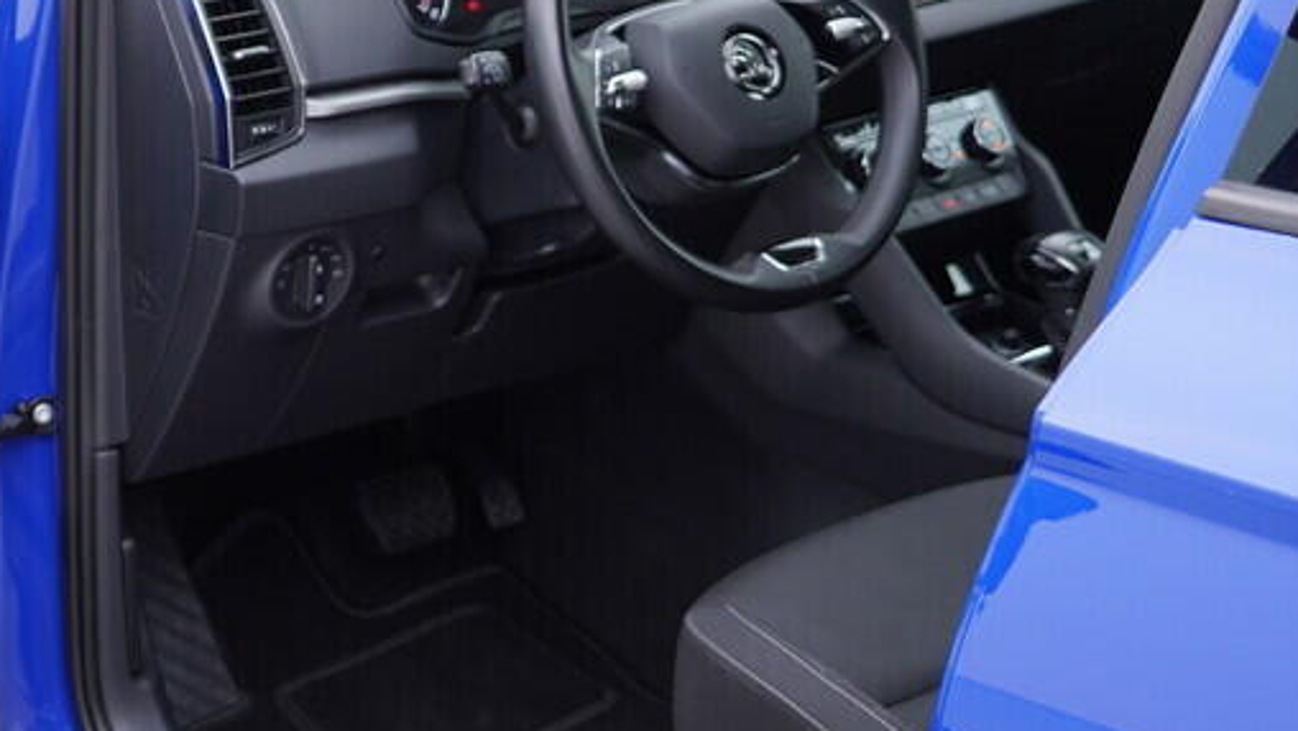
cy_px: 469
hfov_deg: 27.4
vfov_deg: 15.9
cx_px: 289
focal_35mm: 76
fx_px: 2616
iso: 125
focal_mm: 24
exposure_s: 1/40
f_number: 2.8
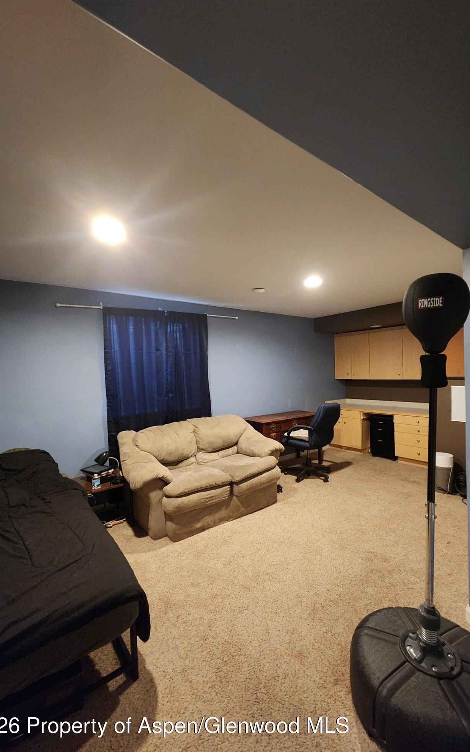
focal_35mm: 14
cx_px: 241
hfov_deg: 78.6
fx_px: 287
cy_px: 378
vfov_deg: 105.3
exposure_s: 1/24
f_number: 2.2
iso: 800
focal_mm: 2.2
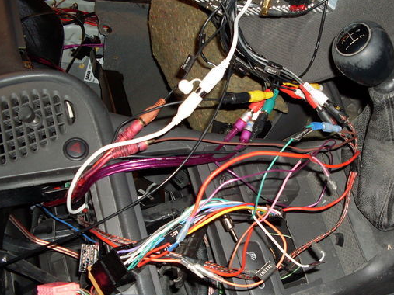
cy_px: 170
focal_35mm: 48
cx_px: 239
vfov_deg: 30.2
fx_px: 546
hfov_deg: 39.5
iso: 100
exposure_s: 1/45
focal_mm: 6.3
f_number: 2.8
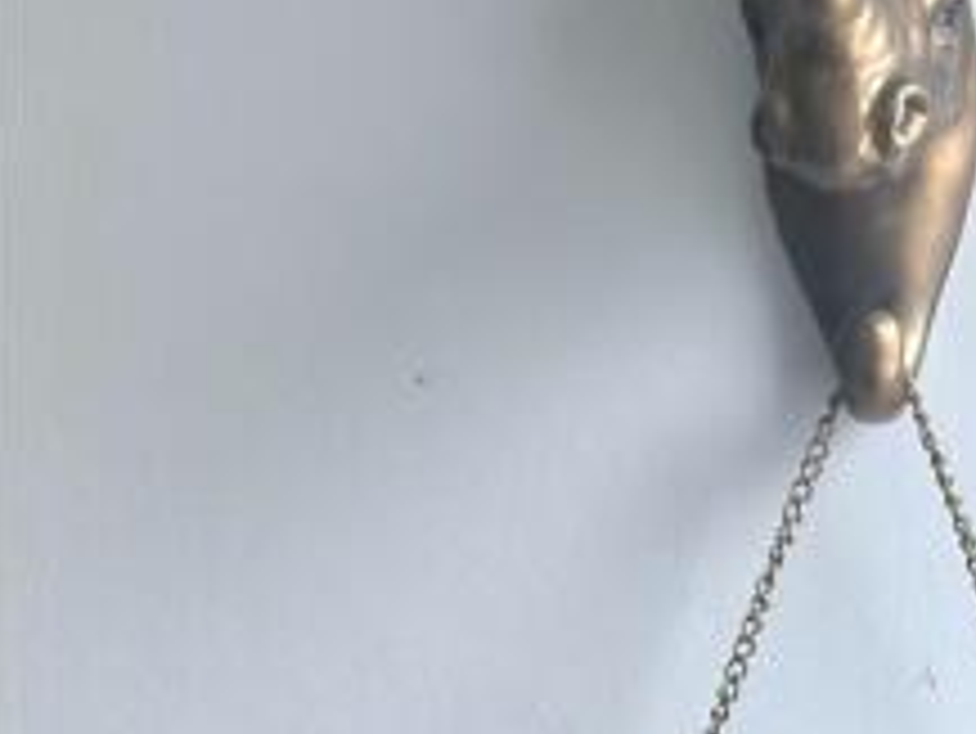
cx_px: -65
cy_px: 750
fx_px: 3639
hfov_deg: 14.9
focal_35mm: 129
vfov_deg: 11.4
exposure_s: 1/577
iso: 80
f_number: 1.78
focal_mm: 6.86
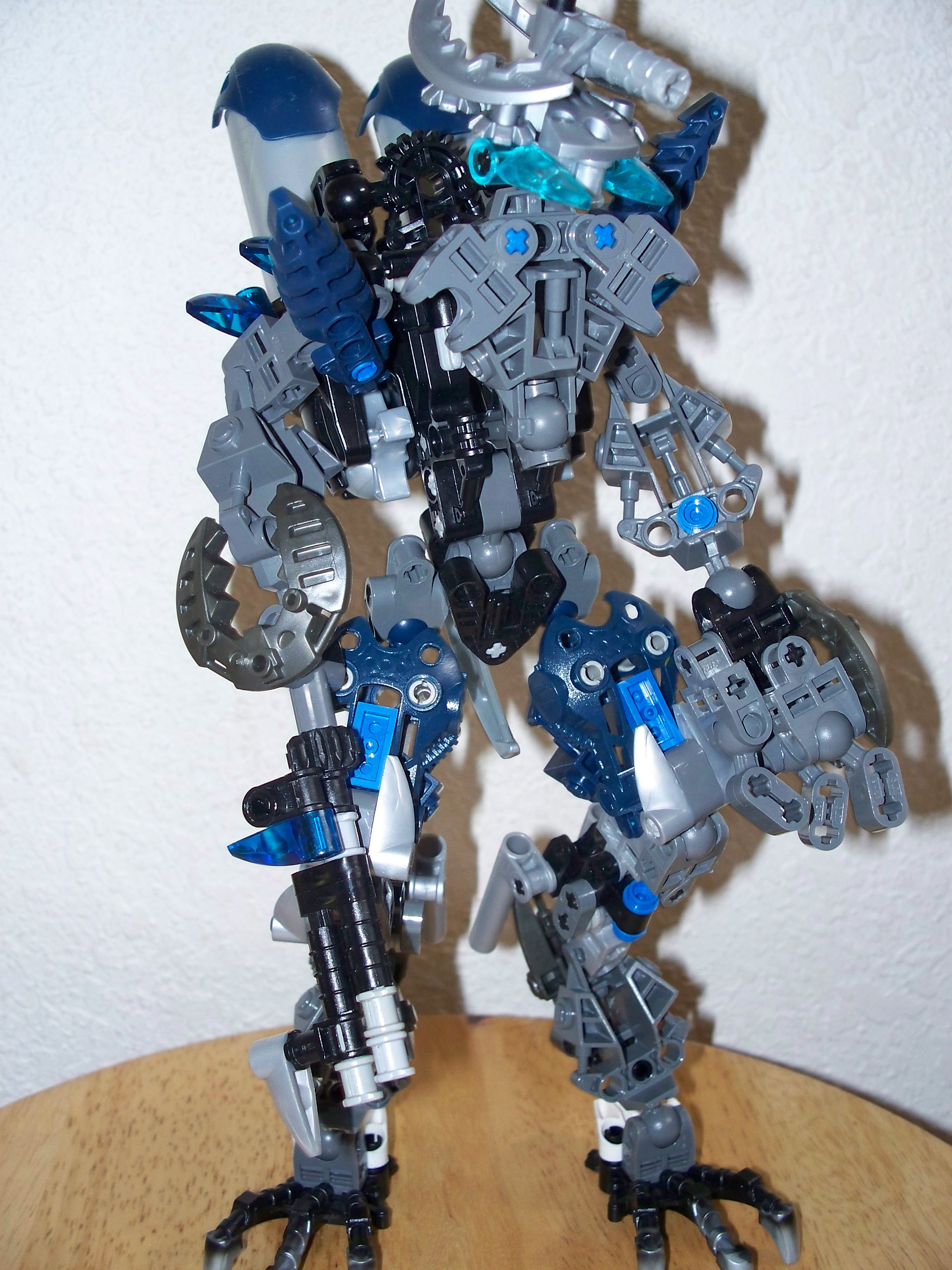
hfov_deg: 30.9
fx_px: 1723
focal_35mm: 47
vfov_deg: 40.4
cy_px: 635
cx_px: 476
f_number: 2.9
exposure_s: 1/30
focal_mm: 9.86
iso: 200
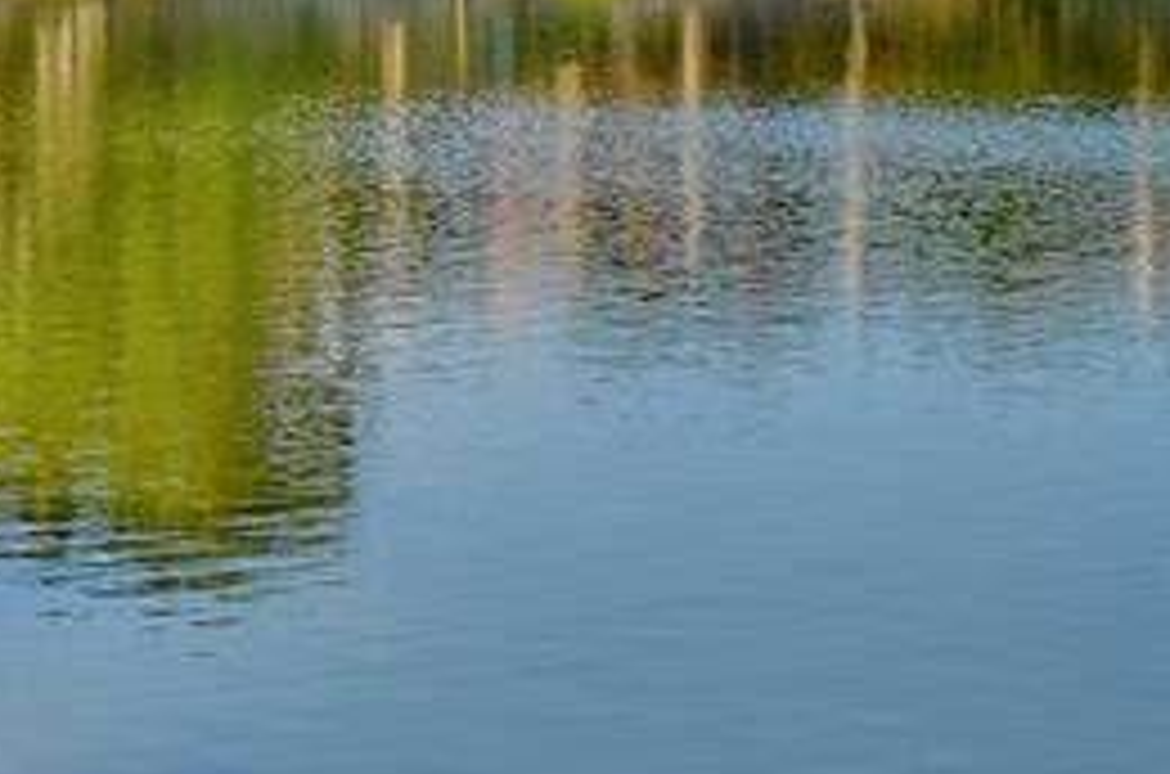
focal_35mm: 142
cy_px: 140
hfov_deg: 14.4
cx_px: 972
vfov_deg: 9.6
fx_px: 4604
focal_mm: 24
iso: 125
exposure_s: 1/250
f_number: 8
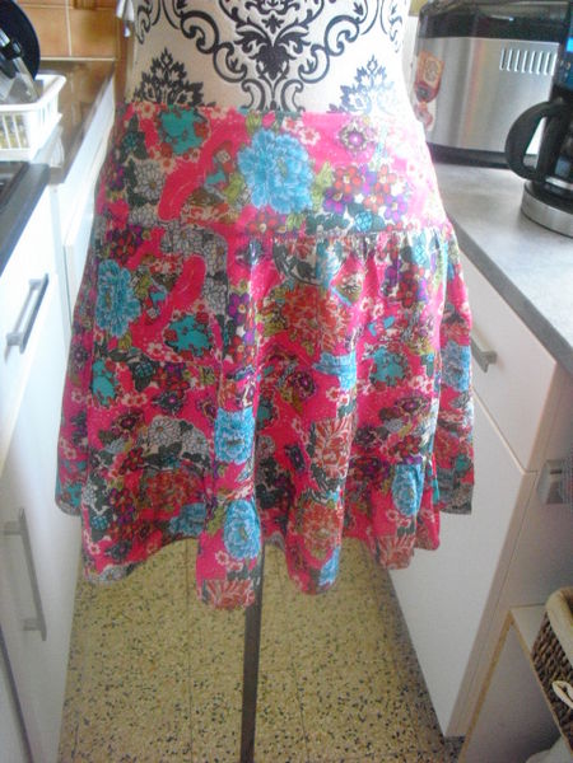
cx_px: 286
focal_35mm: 36
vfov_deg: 51.4
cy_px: 382
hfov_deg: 39.7
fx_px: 795
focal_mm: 6.3
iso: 800
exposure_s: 1/50
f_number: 3.1
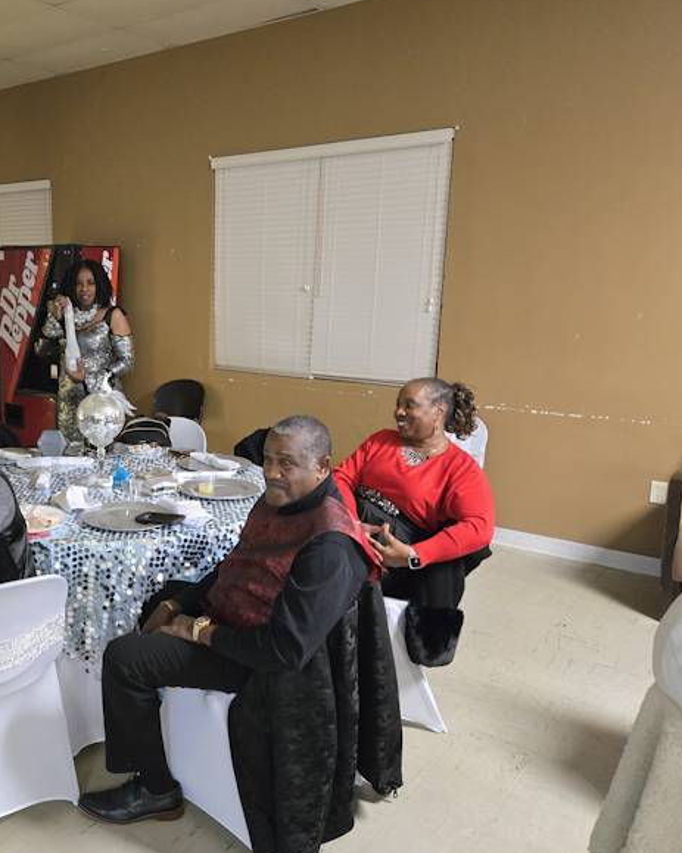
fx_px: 782
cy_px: 420
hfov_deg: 44.8
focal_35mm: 31
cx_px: 137
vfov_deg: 57.2
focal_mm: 5.4
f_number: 1.8
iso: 1250
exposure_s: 1/60
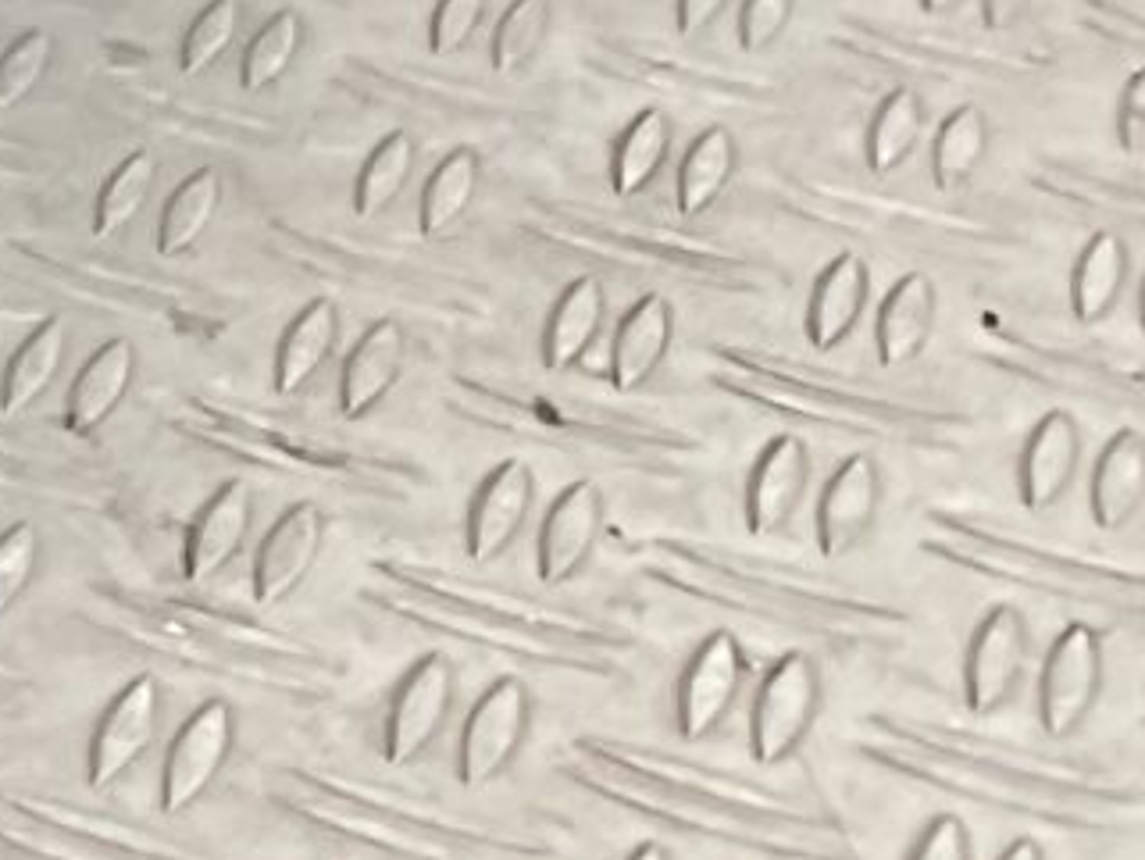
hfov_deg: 6.8
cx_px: -3364
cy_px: -2287
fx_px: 7644
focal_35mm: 231
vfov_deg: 5.7
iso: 32
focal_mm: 3
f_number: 1.8
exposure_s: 1/120
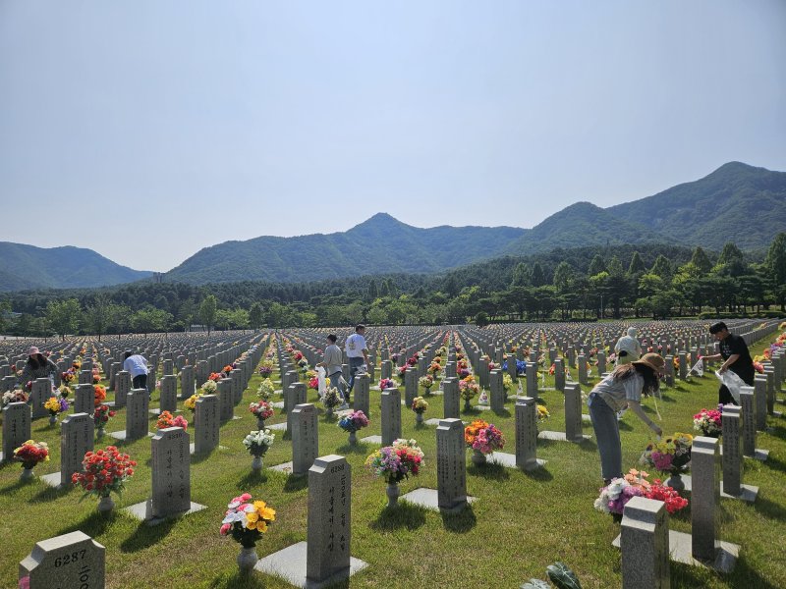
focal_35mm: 23
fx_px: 522
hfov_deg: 73.9
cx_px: 393
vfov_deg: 58.9
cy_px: 294
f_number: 1.8
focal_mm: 5.4
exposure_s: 1/4210
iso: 25
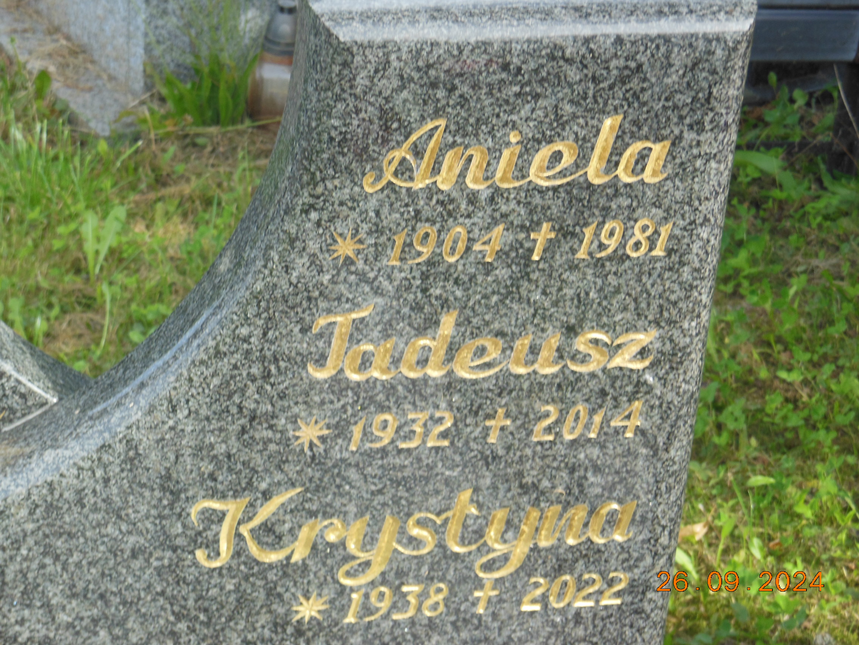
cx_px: 430
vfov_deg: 15.1
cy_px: 322
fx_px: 2432
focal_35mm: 98
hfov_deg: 20.0
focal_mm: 17.5
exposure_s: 1/125
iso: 125
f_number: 4.7
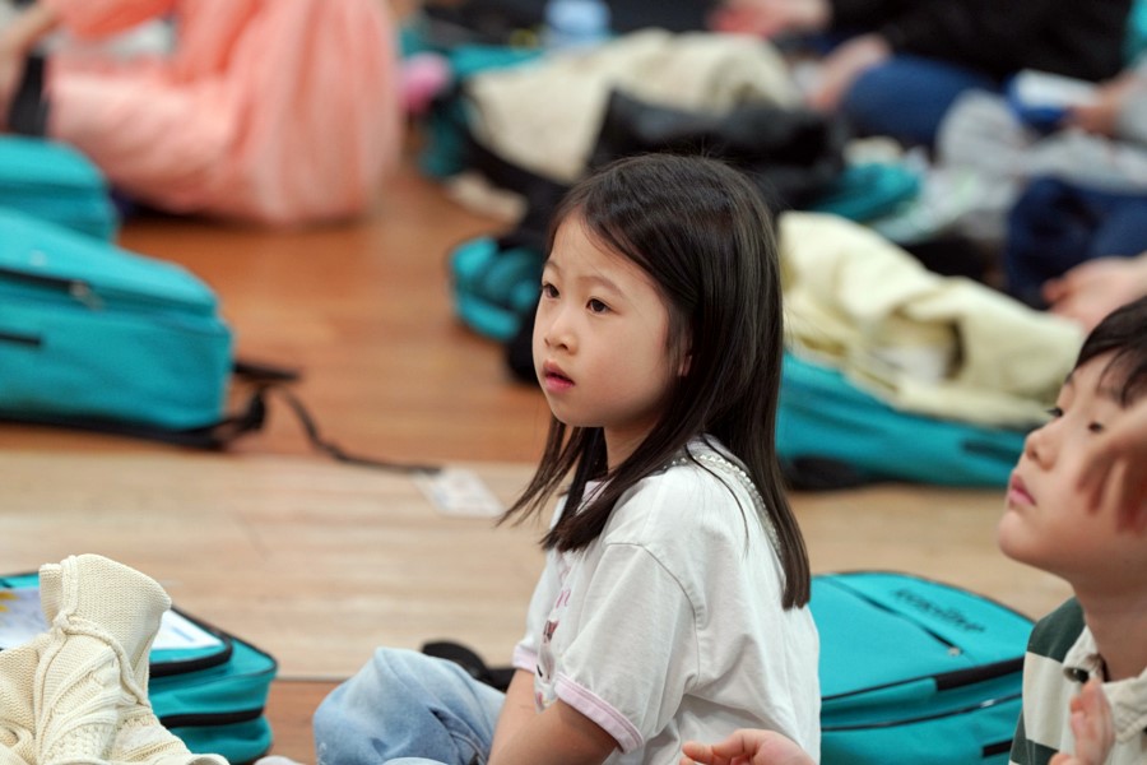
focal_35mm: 180
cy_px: 382
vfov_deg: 7.6
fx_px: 5735
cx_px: 574
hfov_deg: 11.4
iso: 1600
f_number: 4
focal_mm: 180
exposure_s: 1/200
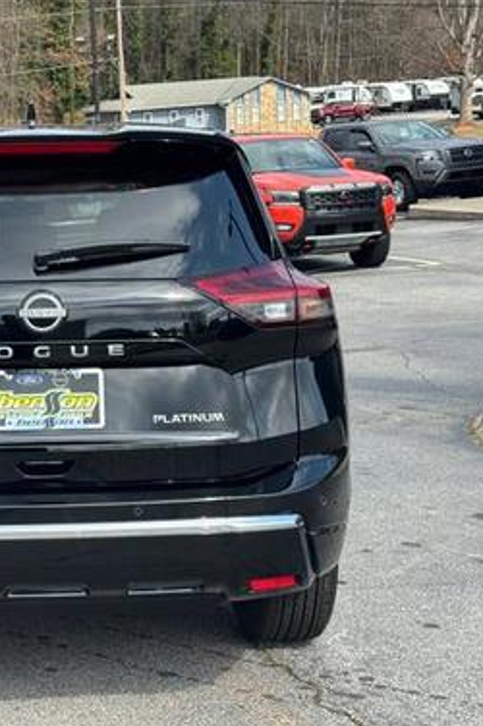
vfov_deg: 30.1
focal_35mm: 67
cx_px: 37
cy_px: 363
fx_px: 1351
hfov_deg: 19.8
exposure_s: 1/1984
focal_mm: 6.76
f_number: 1.78
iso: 64
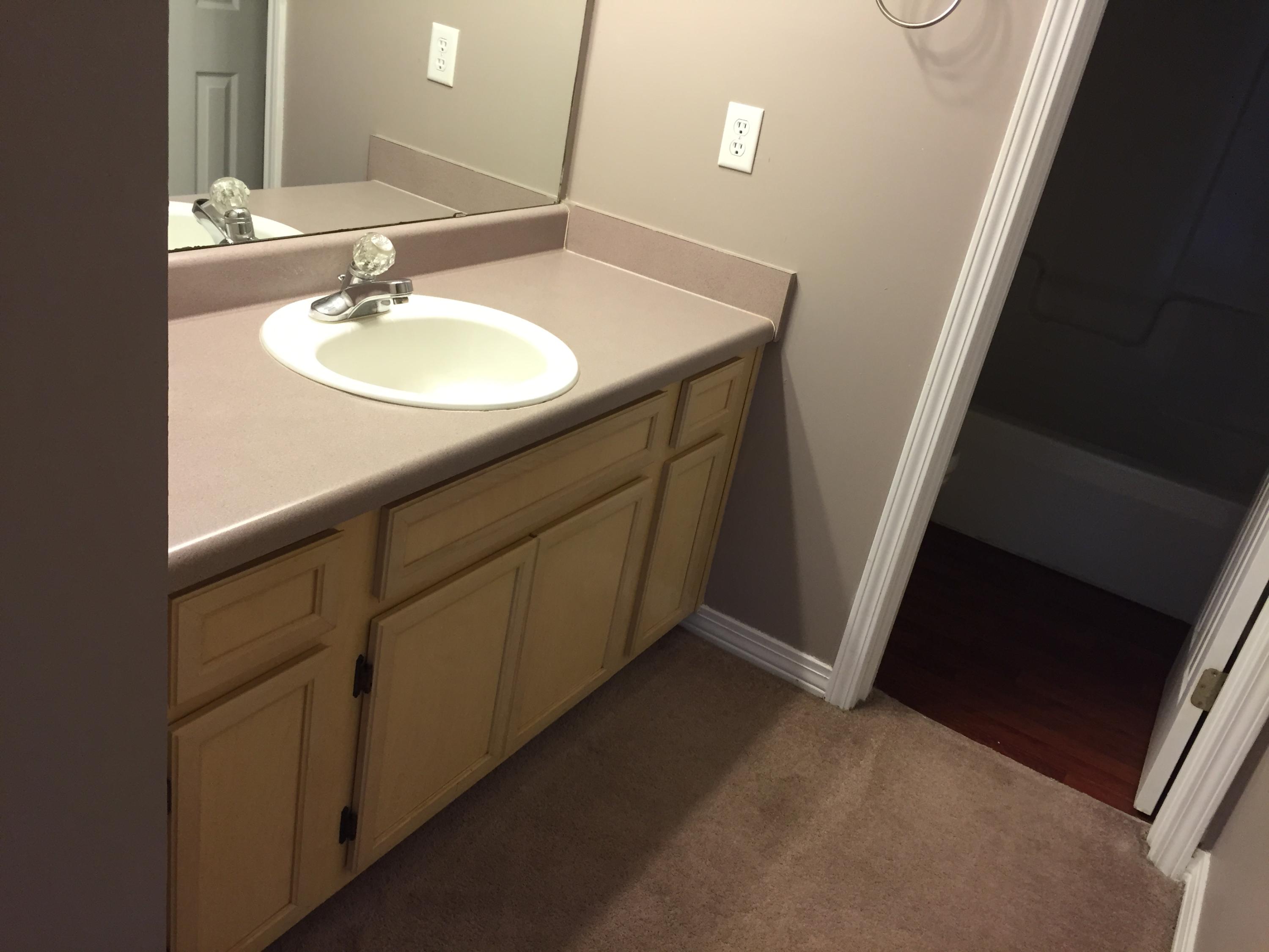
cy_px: 476
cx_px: 634
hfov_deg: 61.7
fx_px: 1063
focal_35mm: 29
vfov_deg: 48.2
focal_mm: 4.15
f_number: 2.2
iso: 100
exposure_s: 1/30
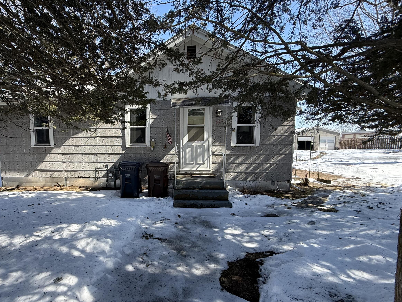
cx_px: 152
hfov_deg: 86.1
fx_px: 209
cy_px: 163
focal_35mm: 18
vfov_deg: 71.5
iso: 50
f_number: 2.2
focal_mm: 2.22
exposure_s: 1/482
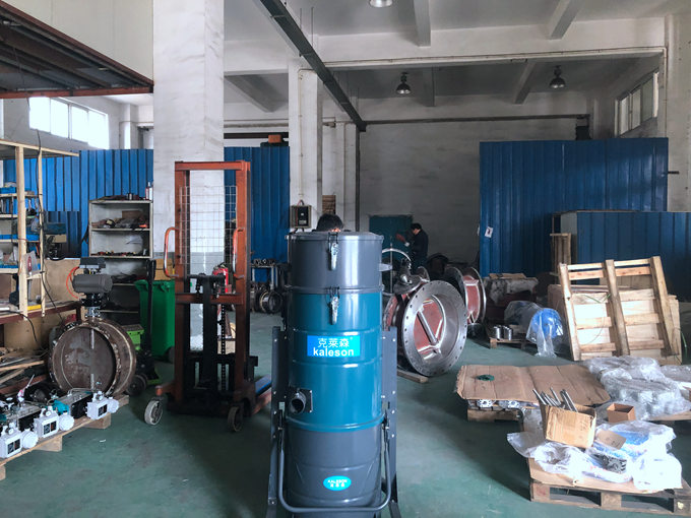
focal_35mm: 28
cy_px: 259
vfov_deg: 49.7
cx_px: 346
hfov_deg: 63.4
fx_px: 559
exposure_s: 1/100
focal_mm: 3.99
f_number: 1.8
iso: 200
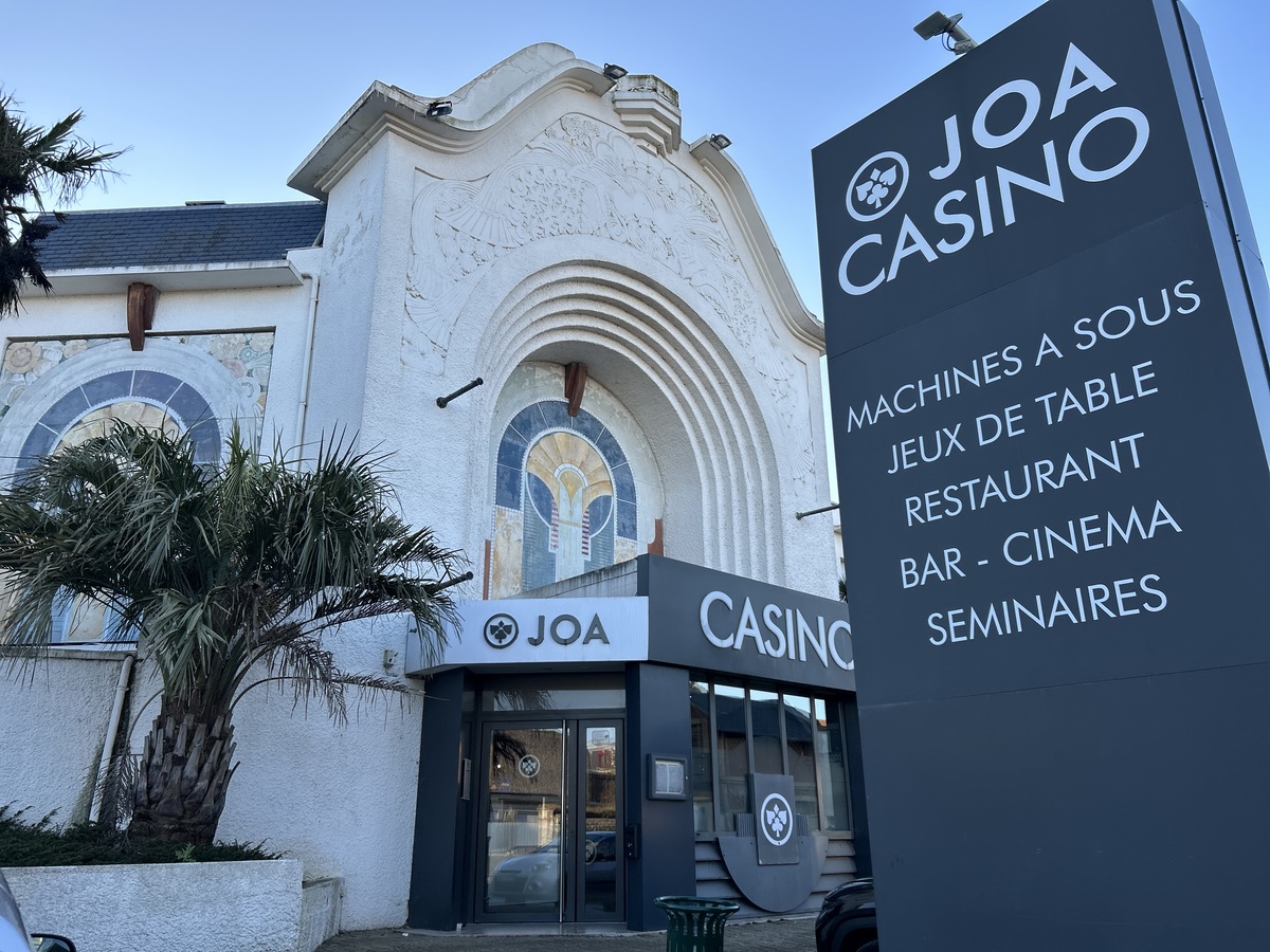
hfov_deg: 67.3
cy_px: 476
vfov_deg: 53.1
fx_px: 954
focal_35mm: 26
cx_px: 635
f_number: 1.5
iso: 50
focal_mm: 5.7
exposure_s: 1/1645
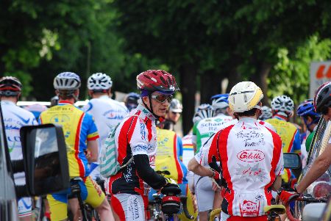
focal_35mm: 300
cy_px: 110
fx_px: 2761
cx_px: 166
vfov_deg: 4.6
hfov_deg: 6.9
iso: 200
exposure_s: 1/160
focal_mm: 200
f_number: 6.3
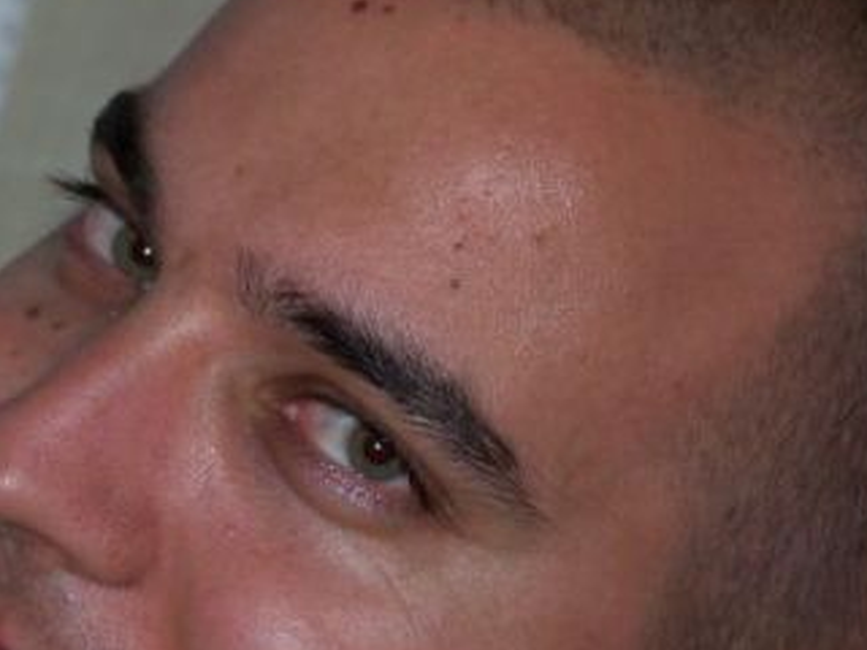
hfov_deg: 5.6
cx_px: 287
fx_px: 8866
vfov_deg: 4.2
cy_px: 488
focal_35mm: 354
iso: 80
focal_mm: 31.3
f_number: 3.2
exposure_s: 1/160
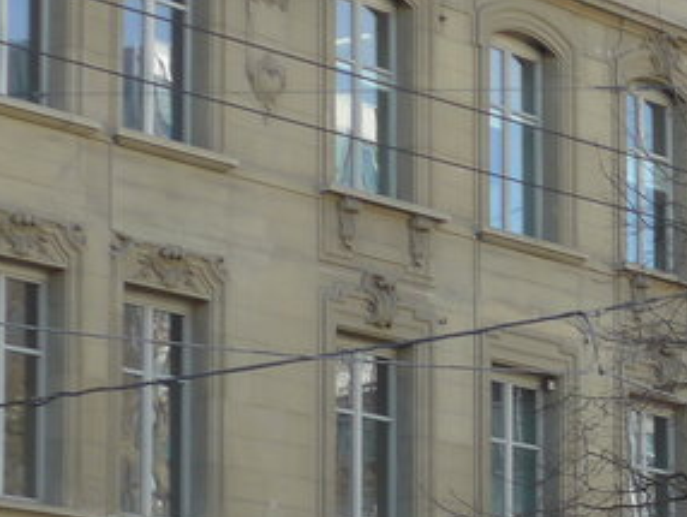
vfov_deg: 8.5
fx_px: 3416
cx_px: 877
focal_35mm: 172
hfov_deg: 11.2
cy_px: 690
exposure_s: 1/320
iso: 80
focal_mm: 8.4
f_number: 2.8
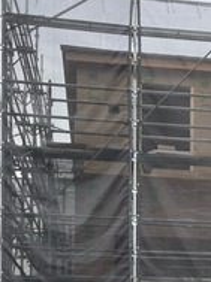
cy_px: 392
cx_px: 239
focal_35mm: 95
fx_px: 775
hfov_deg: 15.1
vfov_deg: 18.8
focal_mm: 3.99
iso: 20
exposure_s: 1/534
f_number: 1.8
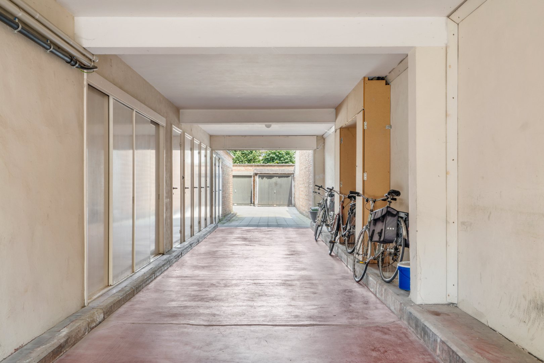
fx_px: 514
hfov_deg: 55.8
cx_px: 272
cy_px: 182
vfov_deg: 38.9
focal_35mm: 34
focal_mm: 34
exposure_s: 1/4
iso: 100
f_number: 11
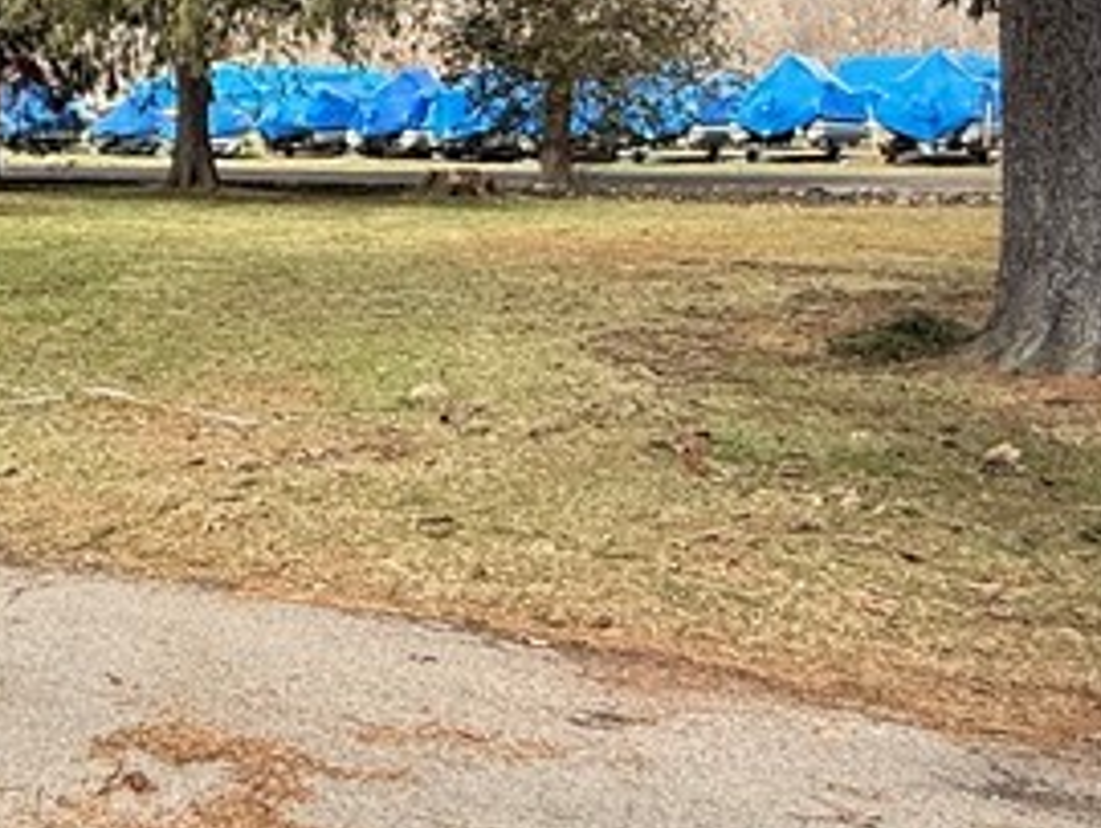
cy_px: 139
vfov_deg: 26.9
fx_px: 1687
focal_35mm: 53
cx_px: -122
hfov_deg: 31.8
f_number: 2.2
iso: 50
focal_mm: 2.22
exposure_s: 1/585
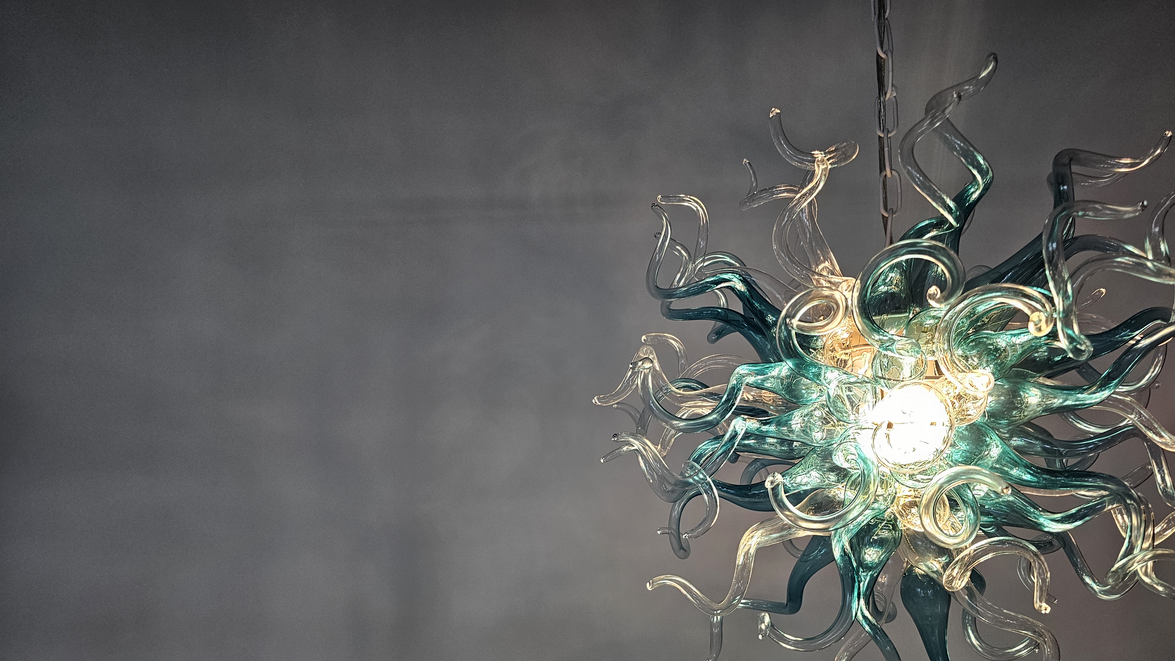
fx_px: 810
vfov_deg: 43.7
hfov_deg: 71.9
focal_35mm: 26
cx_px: 599
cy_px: 448
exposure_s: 1/100
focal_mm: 6.3
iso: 200
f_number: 1.7
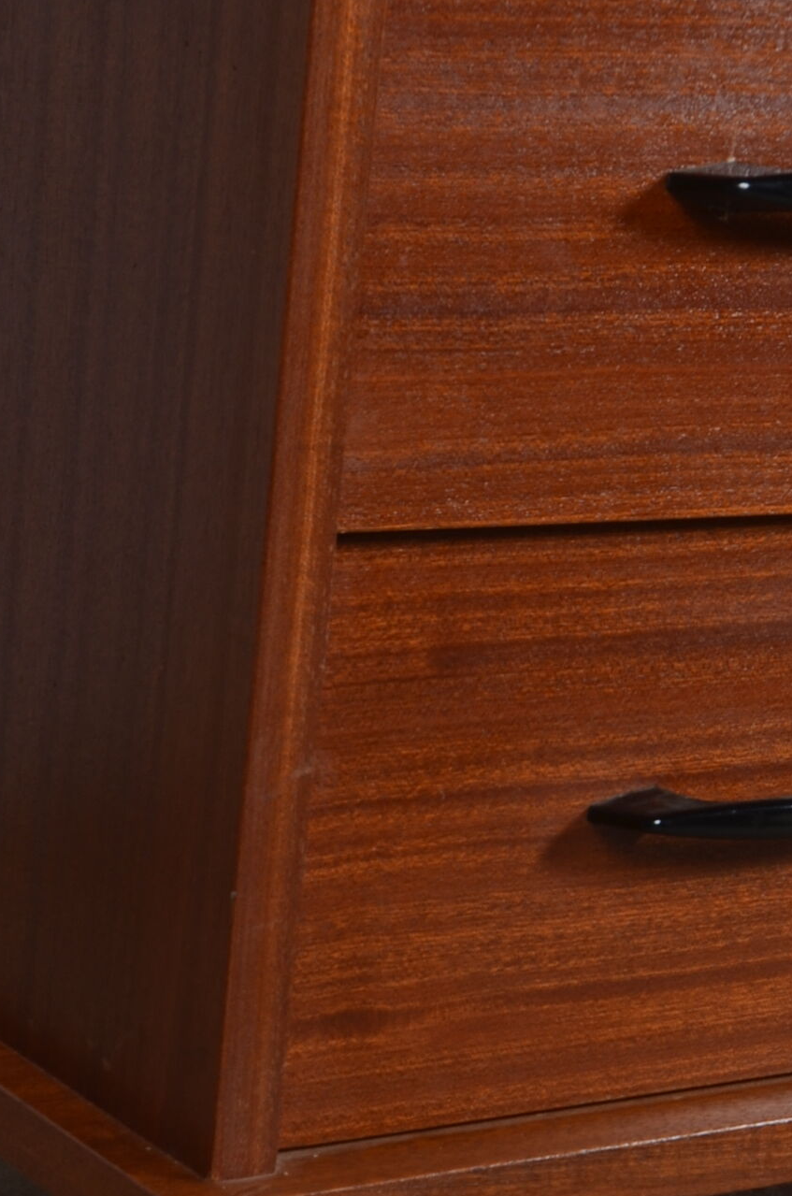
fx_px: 3448
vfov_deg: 19.2
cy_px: 1158
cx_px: 310
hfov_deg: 13.1
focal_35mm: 104
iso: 100
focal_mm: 24
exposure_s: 1/125
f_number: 11
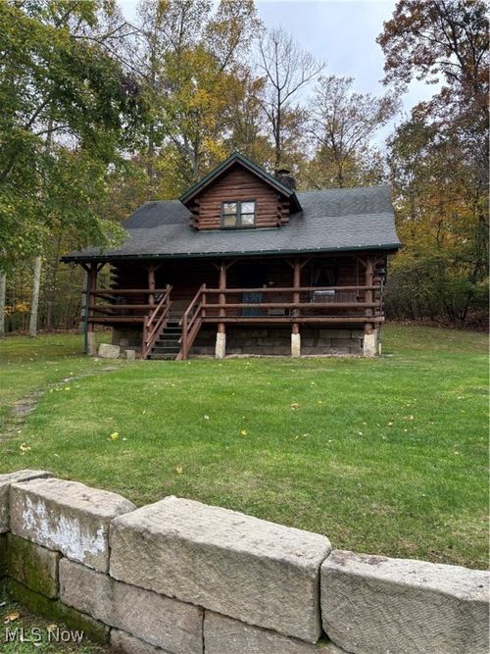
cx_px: 245
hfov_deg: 53.0
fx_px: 491
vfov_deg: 67.3
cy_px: 327
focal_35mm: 26
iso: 100
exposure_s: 1/121
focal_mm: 5.96
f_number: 1.6
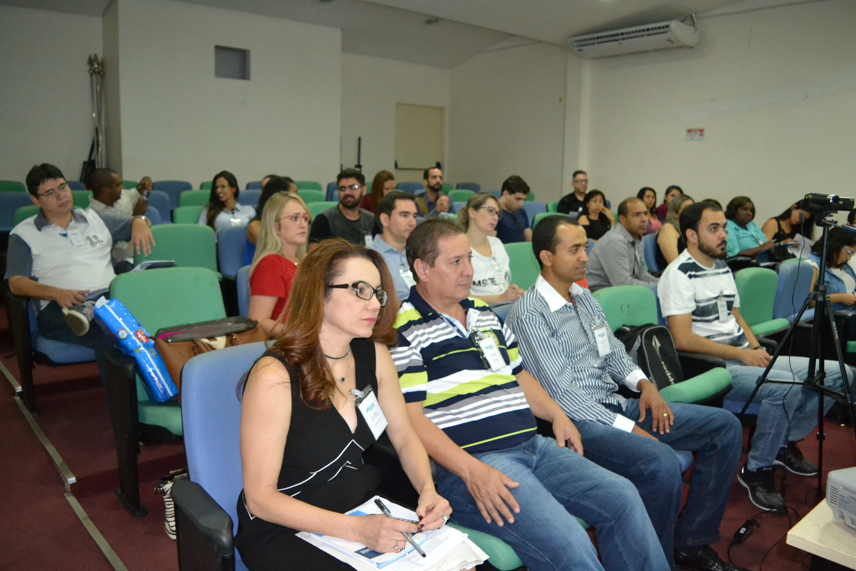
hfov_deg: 67.4
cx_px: 428
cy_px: 286
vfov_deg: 47.9
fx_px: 642
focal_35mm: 27
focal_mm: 18
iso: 3200
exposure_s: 1/60
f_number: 3.5
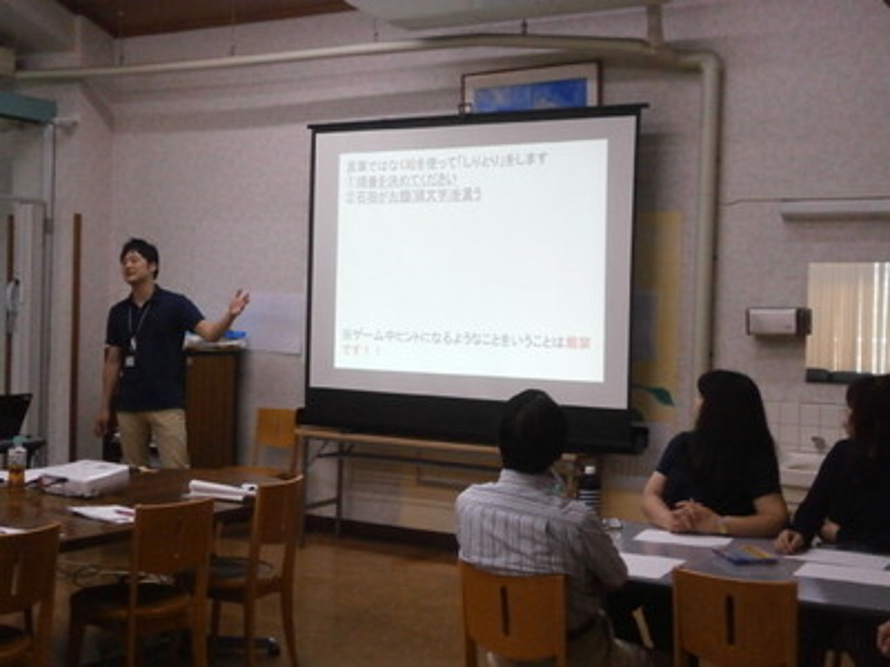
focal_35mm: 47
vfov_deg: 30.9
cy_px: 334
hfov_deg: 40.4
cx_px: 445
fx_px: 1208
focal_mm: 8.3
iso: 800
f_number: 3.4
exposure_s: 1/200
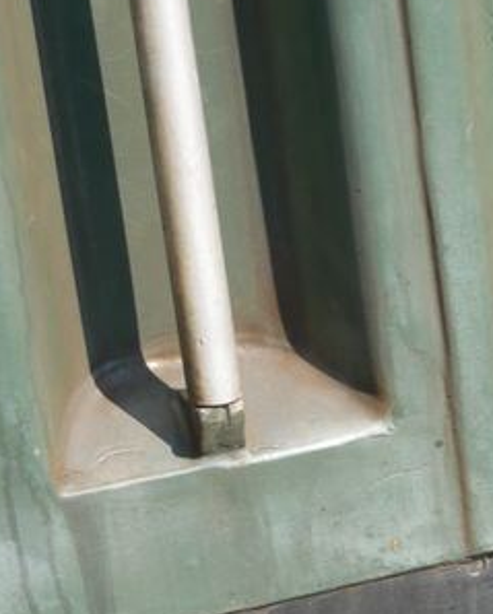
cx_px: 947
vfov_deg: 13.3
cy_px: 443
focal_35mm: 144
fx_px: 2622
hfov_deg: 10.0
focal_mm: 22
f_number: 5
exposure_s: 1/400
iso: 200
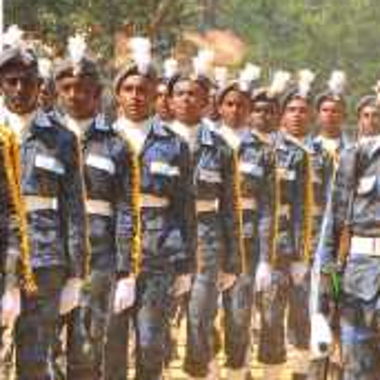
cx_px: 402
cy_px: 253
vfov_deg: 4.3
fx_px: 5105
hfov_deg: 4.3
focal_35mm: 411
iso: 200
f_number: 11
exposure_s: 1/160
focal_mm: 92
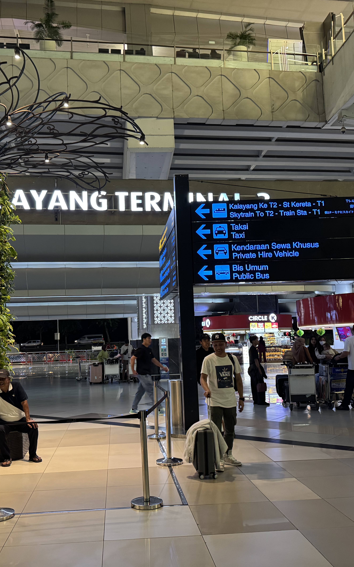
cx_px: 142
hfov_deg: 37.1
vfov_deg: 56.7
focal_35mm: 34
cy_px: 283
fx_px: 525
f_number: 1.78
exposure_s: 1/50
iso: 320
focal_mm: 6.76
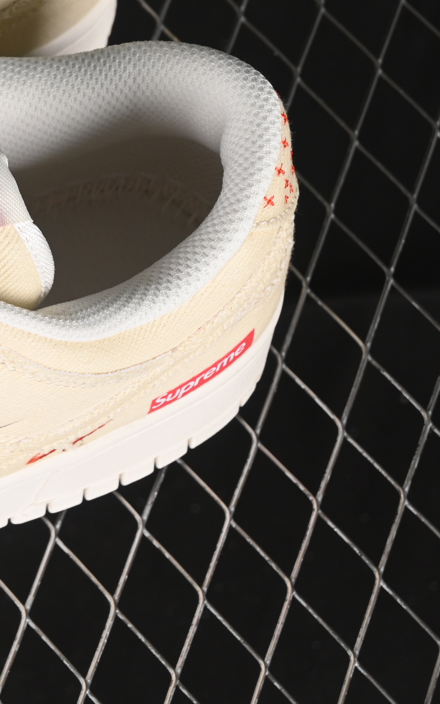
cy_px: 216
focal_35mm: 177
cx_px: -325
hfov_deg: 7.2
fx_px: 3397
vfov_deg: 11.8
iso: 160
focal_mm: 50
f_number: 7.1
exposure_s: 1/80
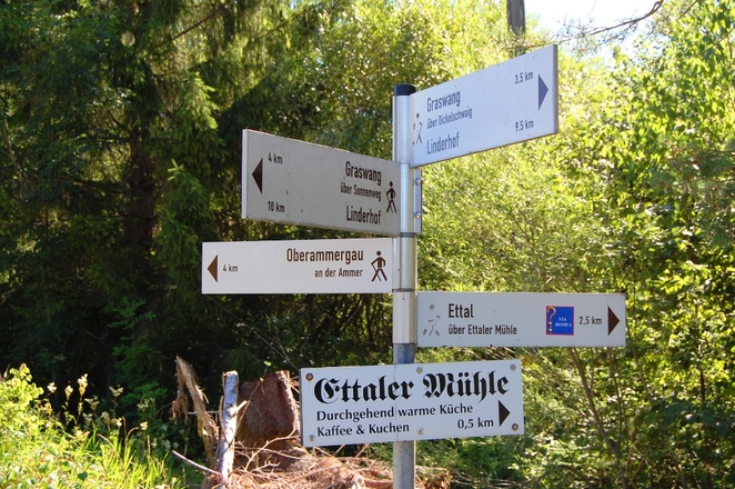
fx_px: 1040
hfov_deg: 38.9
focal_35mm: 51
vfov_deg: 26.4
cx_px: 368
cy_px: 244
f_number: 6.3
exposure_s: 1/160
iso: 200
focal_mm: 34
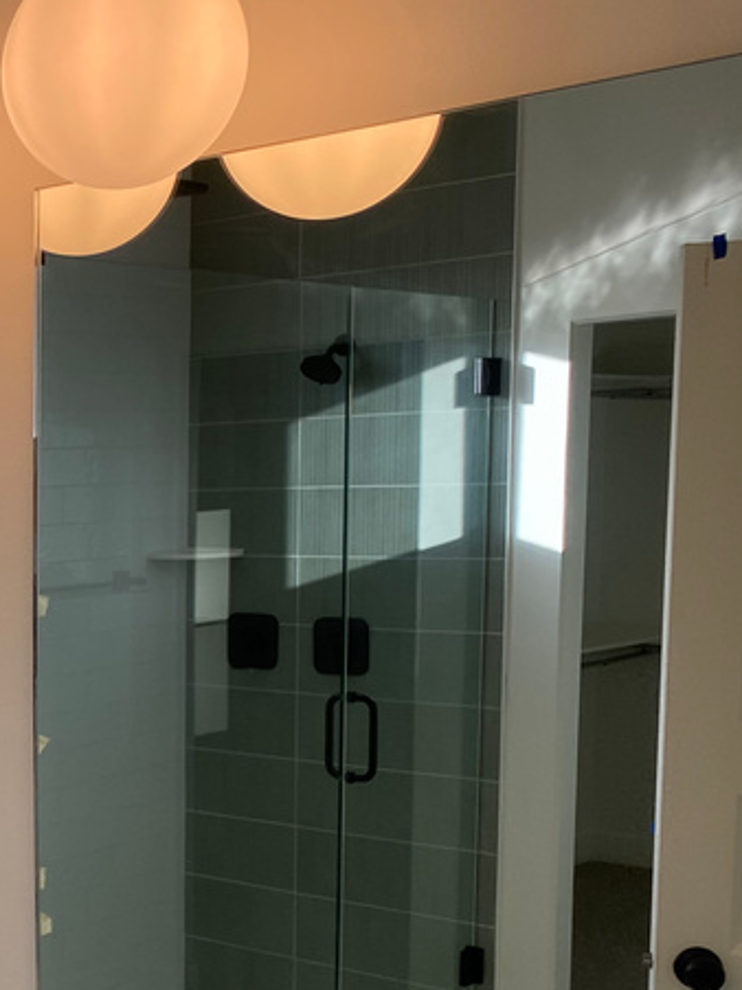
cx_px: -345
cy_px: 683
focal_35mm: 59
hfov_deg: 21.2
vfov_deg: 32.4
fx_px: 1687
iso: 32
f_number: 1.8
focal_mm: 4.25
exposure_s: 1/245
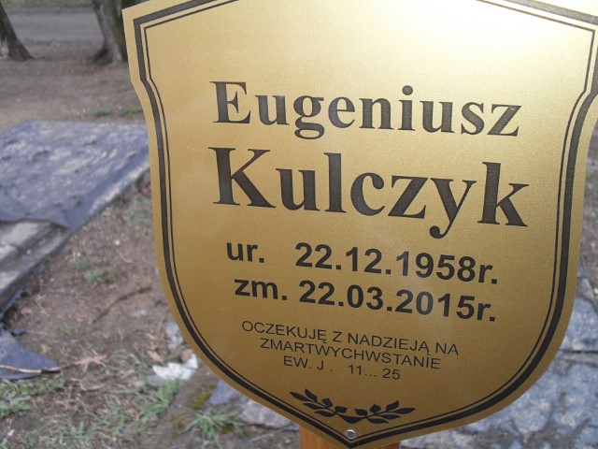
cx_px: 299
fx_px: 605
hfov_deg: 52.6
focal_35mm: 35
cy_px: 224
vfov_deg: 40.7
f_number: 3.2
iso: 100
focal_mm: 6.3
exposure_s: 1/250
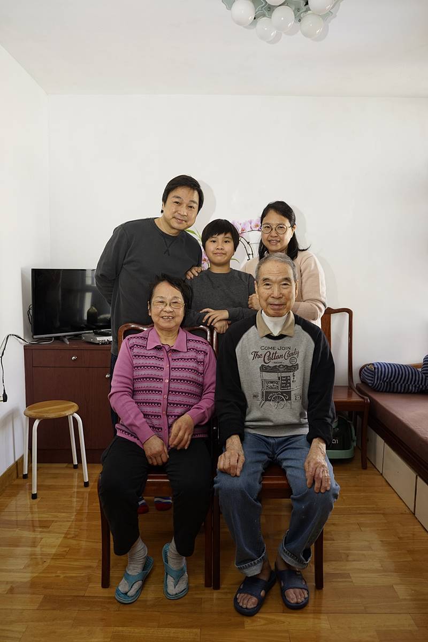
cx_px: 214
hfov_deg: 46.4
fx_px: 499
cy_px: 321
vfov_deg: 65.5
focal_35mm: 28
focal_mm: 28
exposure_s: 1/40
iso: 400
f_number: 5.6
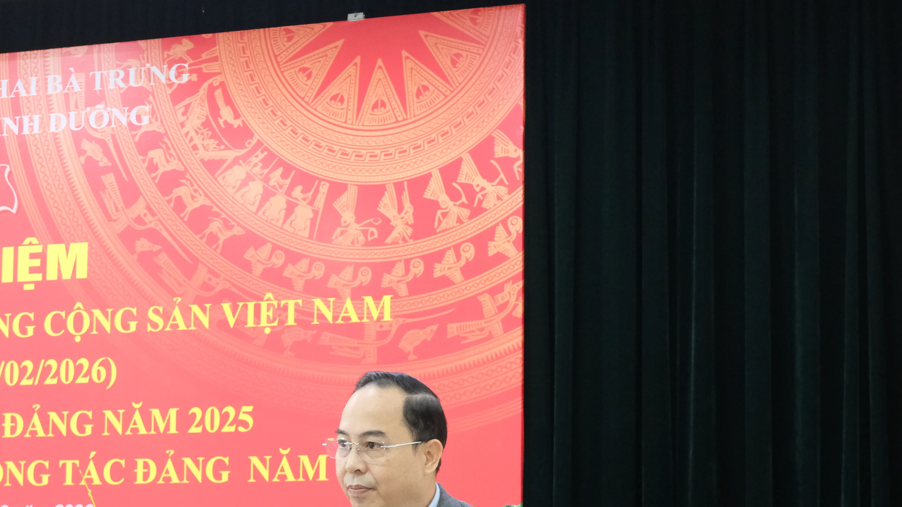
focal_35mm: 96
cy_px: 480
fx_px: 2296
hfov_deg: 22.0
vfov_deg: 12.5
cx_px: 191
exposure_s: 1/30
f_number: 5.2
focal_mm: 37.4
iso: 2500
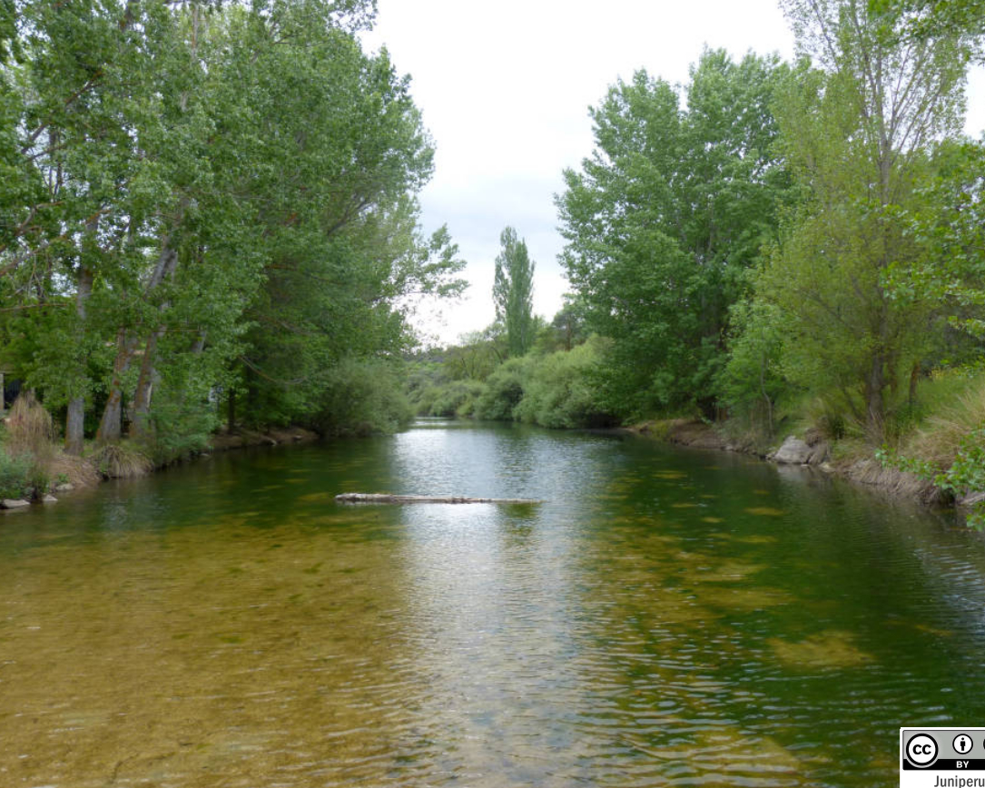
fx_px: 787
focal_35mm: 27
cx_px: 495
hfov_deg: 64.1
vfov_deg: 53.2
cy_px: 391
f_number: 4
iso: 100
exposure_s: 1/320
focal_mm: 4.5
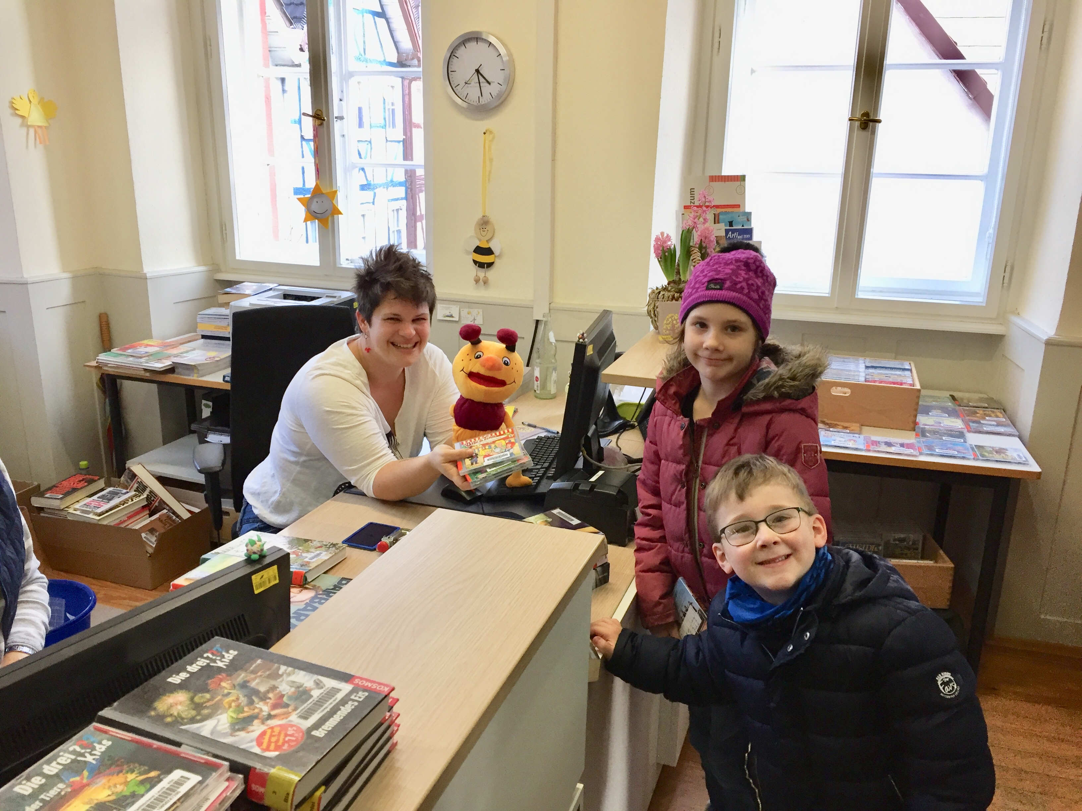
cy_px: 406
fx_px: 906
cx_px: 541
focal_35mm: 29
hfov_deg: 61.7
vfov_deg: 48.2
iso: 64
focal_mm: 4.15
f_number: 2.2
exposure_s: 1/33
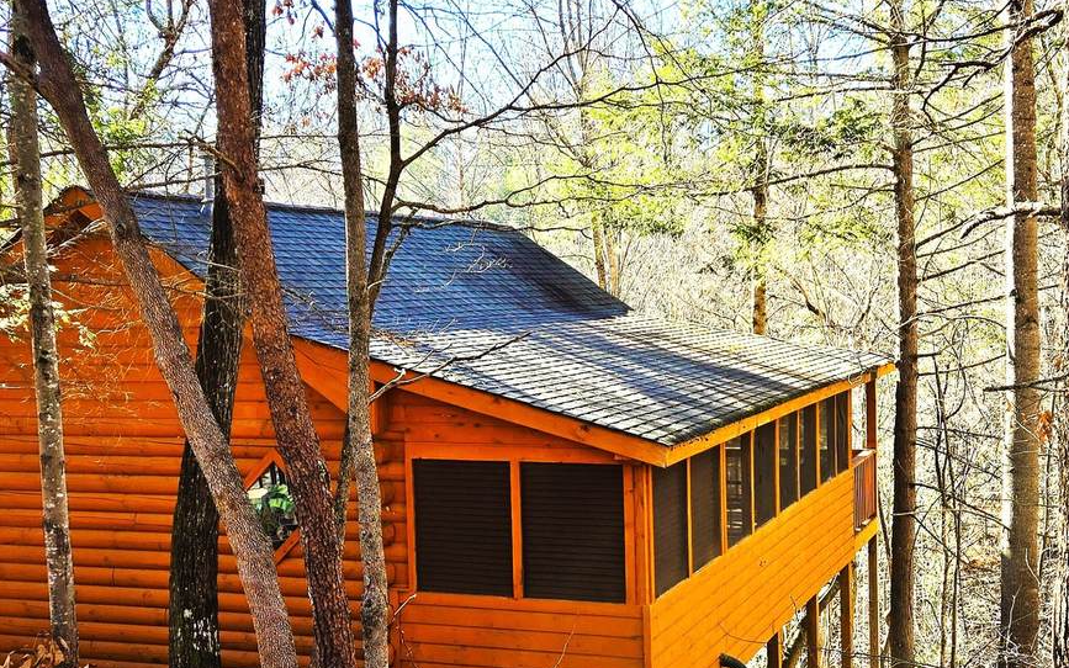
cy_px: 388
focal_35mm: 36
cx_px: 355
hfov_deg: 52.9
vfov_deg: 35.3
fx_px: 1049
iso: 25
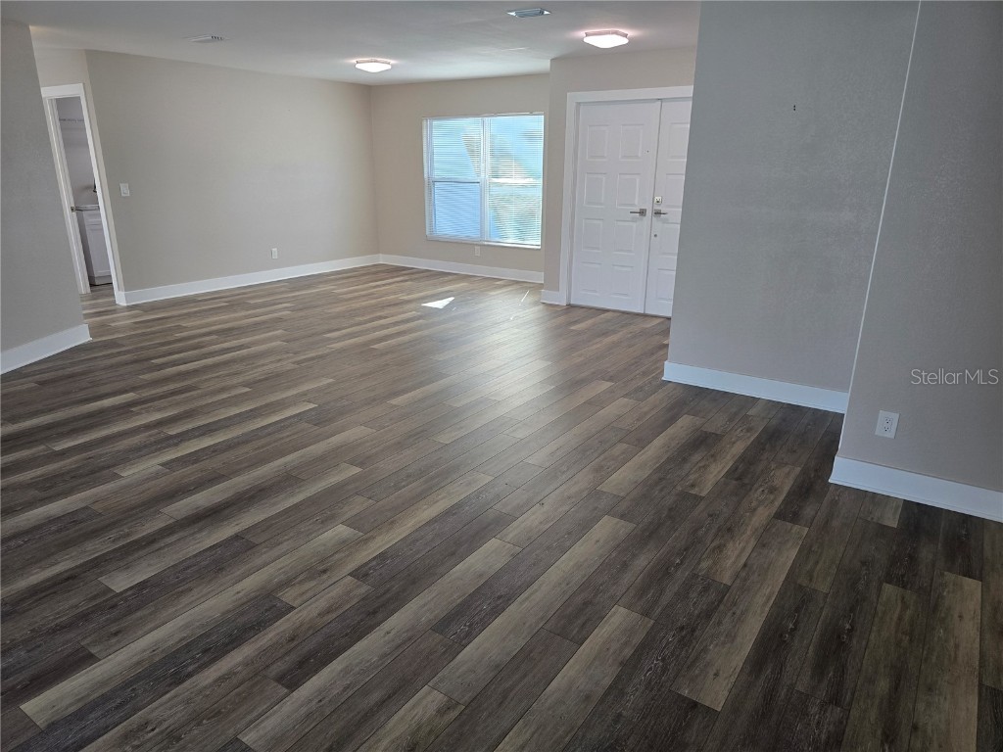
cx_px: 502
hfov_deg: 73.9
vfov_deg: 58.9
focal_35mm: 23
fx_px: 666
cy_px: 376
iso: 100
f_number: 1.7
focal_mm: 6.3
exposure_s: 1/120
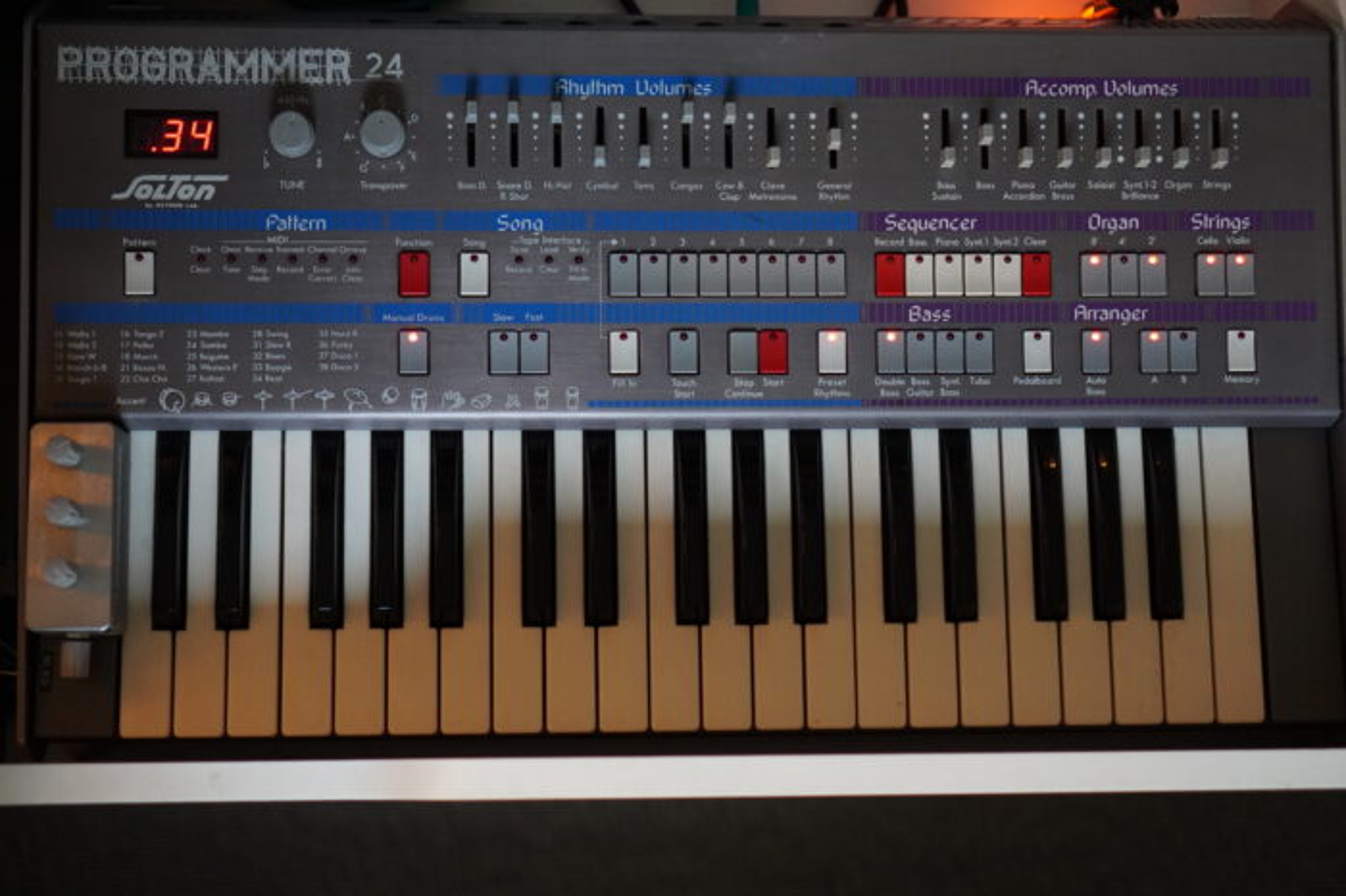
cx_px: 673
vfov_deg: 25.7
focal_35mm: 52
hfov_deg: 37.9
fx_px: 1962
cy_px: 448
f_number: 2.2
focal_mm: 35
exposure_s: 1/60
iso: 1600
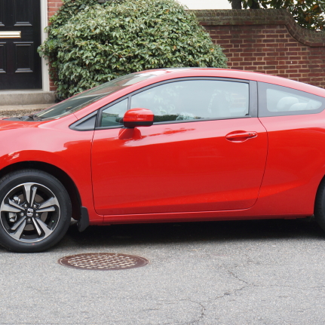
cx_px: 167
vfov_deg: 19.7
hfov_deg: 19.8
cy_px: 127
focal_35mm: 88
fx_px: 933
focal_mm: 35
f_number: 5.6
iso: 200
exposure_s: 1/60
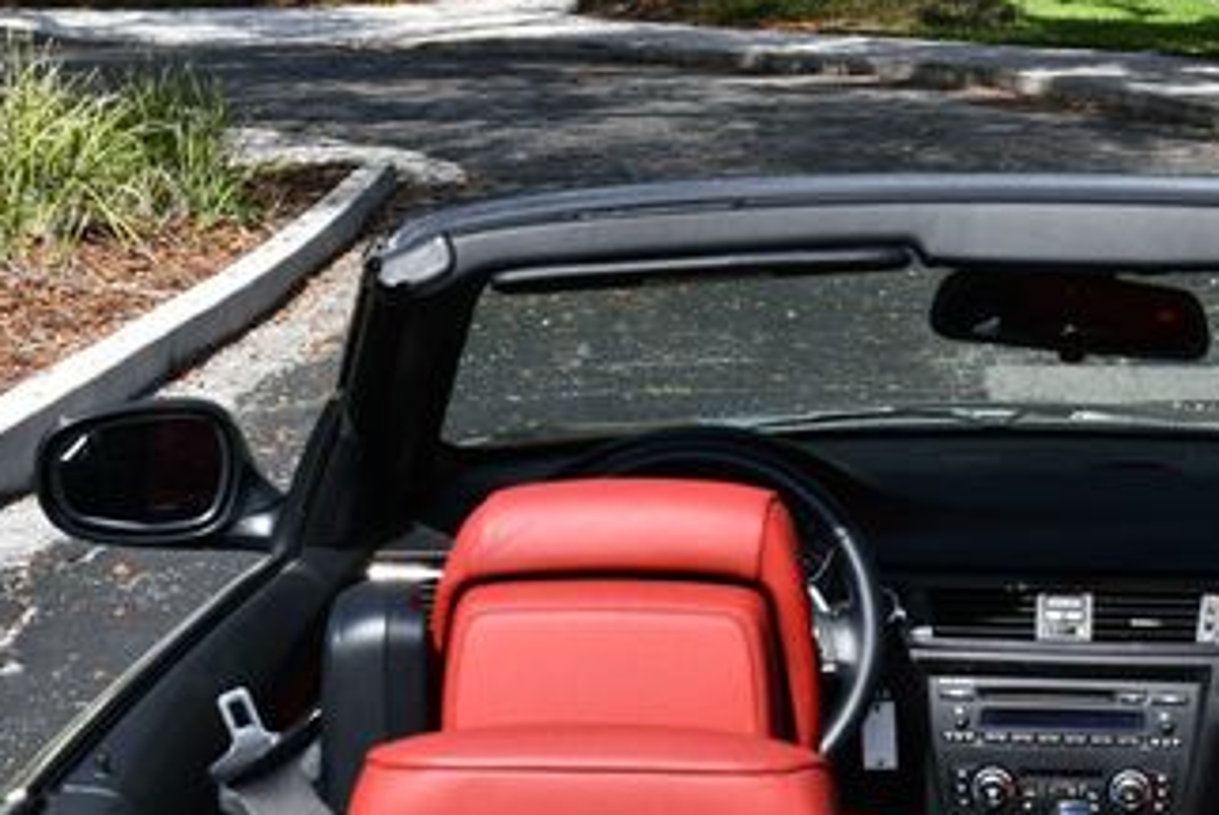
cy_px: 574
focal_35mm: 103
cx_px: 1121
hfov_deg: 19.4
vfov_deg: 13.3
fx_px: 3491
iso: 125
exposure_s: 1/250
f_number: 8
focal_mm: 26
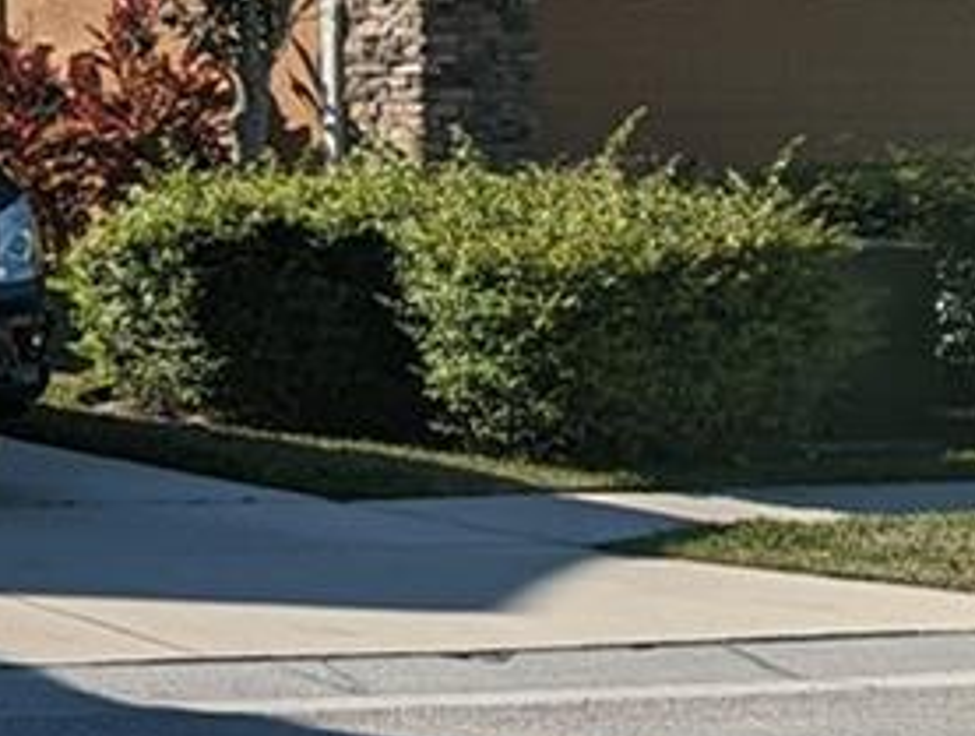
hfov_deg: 10.7
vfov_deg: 10.6
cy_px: -92
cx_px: -1767
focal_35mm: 138
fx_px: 3895
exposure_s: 1/2463
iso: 47
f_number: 1.85
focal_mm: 6.81
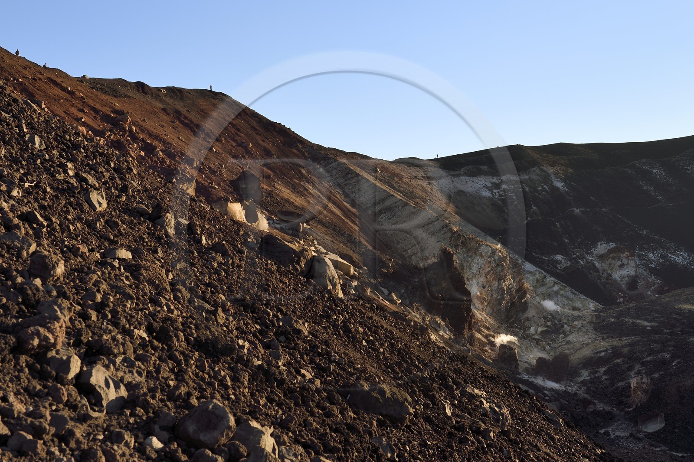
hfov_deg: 43.6
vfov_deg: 29.9
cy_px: 231
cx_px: 347
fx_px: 867
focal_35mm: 45
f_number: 10
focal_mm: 45
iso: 200
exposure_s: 1/160
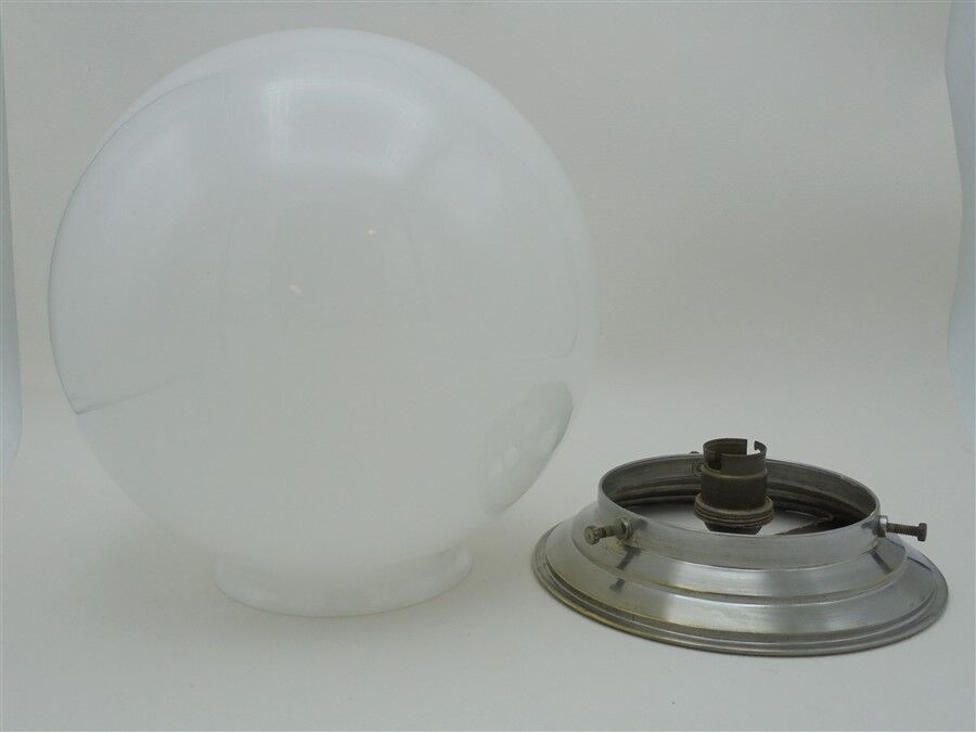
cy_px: 366
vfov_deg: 41.8
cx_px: 488
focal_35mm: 34
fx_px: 959
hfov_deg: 54.0
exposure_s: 1/125
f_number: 4
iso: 100
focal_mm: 6.1
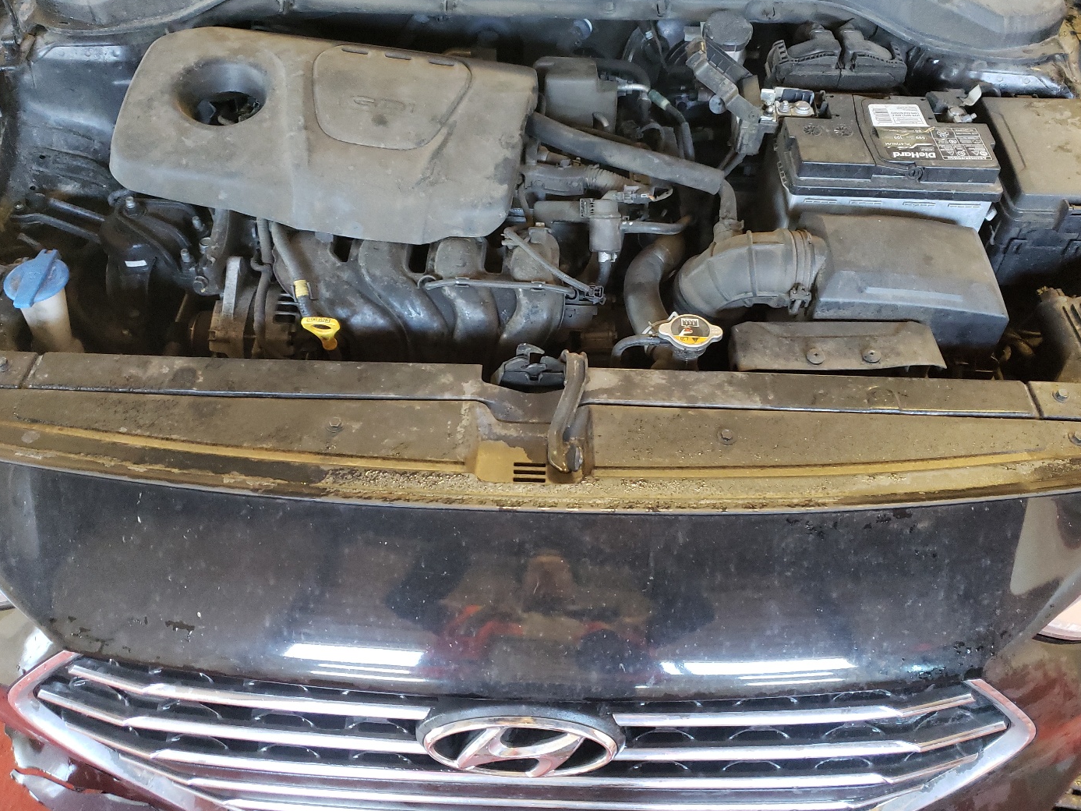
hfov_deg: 60.0
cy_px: 345
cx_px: 532
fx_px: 937
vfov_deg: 46.6
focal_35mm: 30
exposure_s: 1/30
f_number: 1.5
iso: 396
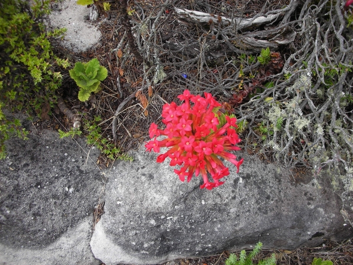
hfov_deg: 52.6
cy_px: 132
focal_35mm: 35
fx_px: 357
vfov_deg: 40.7
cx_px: 176
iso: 50
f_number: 3
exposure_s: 1/305
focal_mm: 5.8
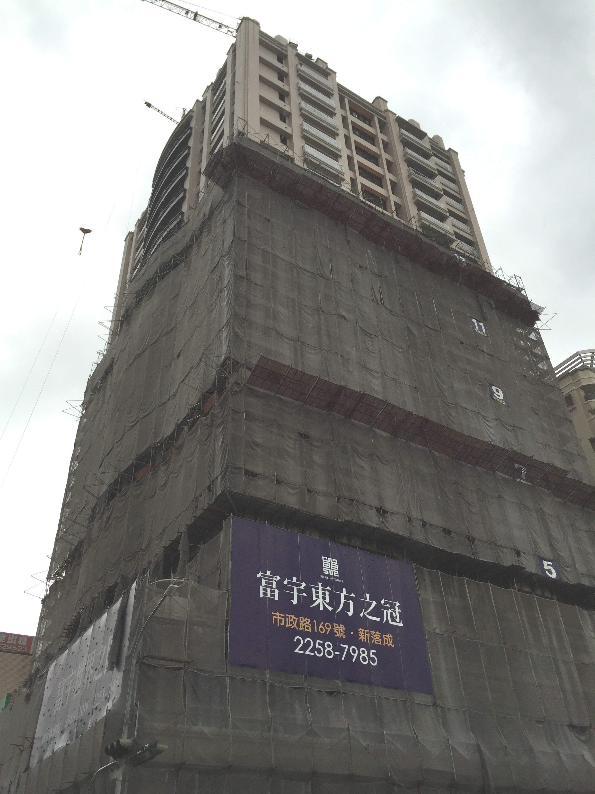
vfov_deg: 61.7
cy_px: 397
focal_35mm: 29
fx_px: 665
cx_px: 298
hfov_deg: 48.2
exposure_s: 1/311
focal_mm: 4.15
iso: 32
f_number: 2.2
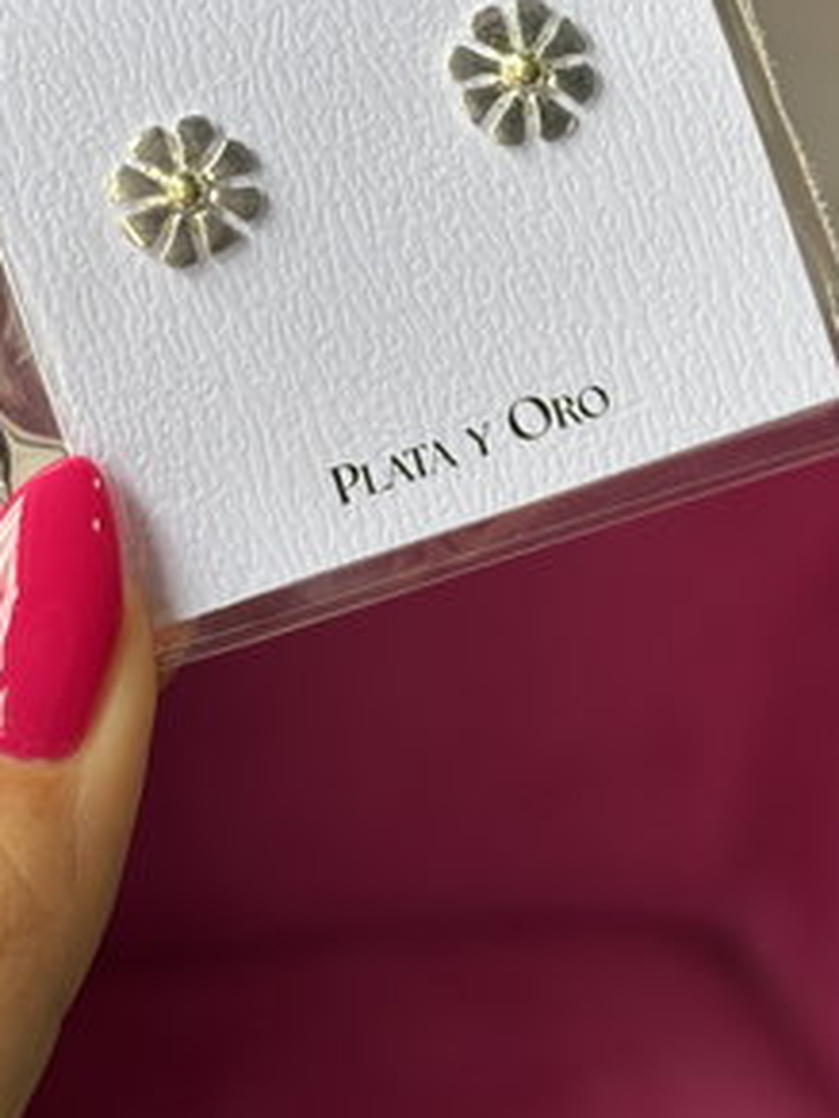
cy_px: 124
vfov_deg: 20.3
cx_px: 368
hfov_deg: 15.6
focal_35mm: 95
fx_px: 3070
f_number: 1.6
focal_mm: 5.96
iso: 40
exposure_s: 1/121
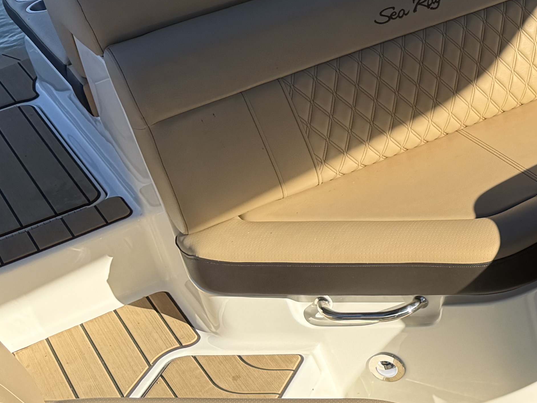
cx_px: 743
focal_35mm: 73
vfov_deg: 20.2
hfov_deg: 23.0
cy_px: 208
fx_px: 1132
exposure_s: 1/2907
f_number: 1.78
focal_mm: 6.76
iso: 80
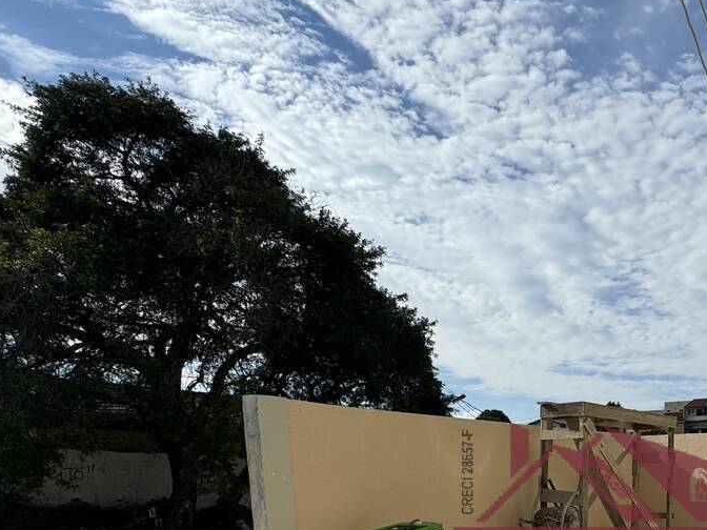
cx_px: 634
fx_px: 613
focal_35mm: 30
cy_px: 523
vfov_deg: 41.2
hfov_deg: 52.8
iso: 50
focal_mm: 2.22
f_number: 2.2
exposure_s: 1/2985
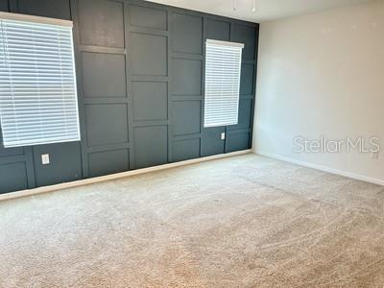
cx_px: 192
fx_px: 288
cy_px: 144
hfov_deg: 67.3
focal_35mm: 26
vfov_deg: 53.1
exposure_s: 1/60
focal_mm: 5.7
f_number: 1.5
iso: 500
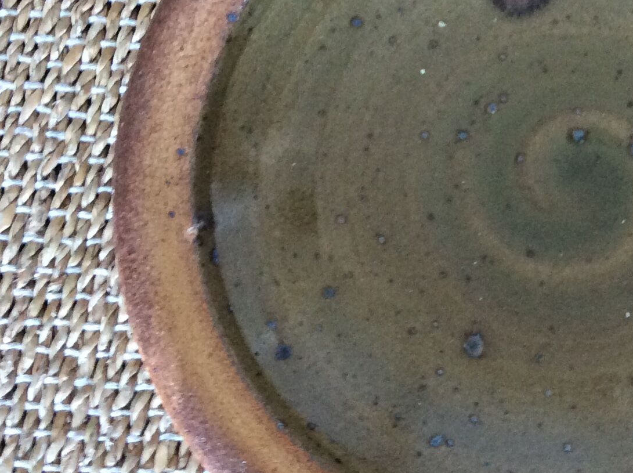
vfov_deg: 19.2
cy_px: 133
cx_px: 609
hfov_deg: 24.7
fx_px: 1388
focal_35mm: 76
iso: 160
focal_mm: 3.3
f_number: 2.4
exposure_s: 1/25
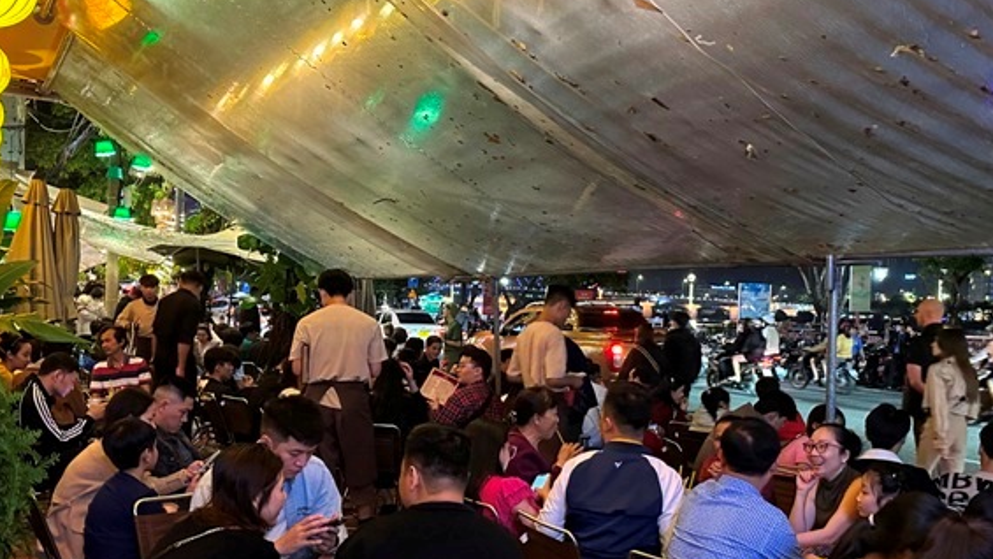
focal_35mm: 37
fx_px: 974
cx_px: 545
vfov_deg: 31.9
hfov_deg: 53.9
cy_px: 350
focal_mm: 6.86
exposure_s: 1/33
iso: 800
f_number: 1.78
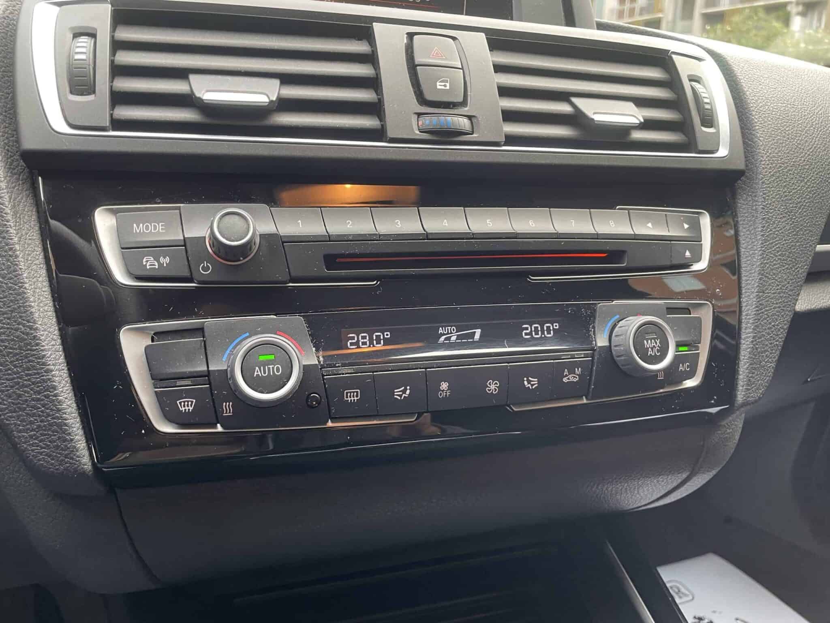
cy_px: 312
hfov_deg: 67.3
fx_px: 623
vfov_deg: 53.1
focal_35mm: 26
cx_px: 415
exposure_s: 1/79
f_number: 1.6
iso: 125
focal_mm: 4.2
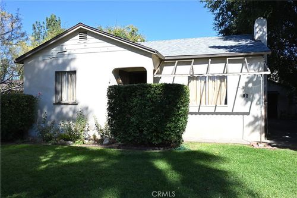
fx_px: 239
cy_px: 99
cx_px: 148
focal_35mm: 29
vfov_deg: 44.9
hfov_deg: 63.7
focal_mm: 29
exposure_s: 1/1600
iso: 3200
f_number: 14
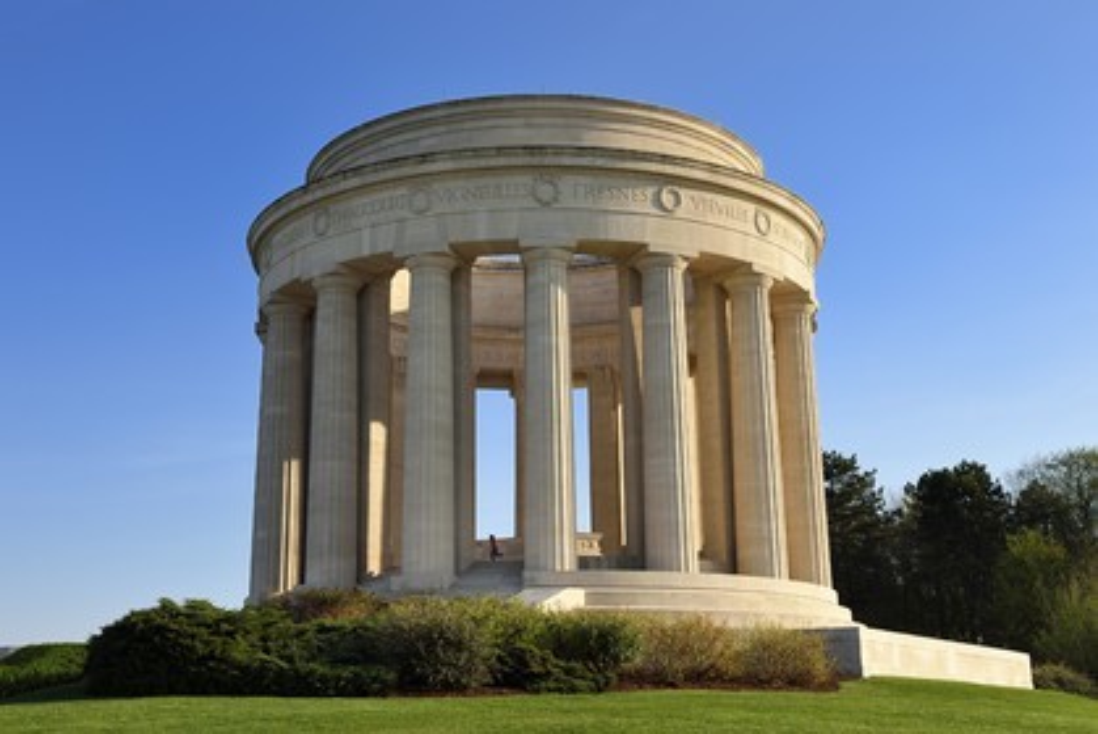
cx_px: 549
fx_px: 1465
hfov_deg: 41.1
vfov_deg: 28.1
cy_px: 367
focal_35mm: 48
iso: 200
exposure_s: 1/320
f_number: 10
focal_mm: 48
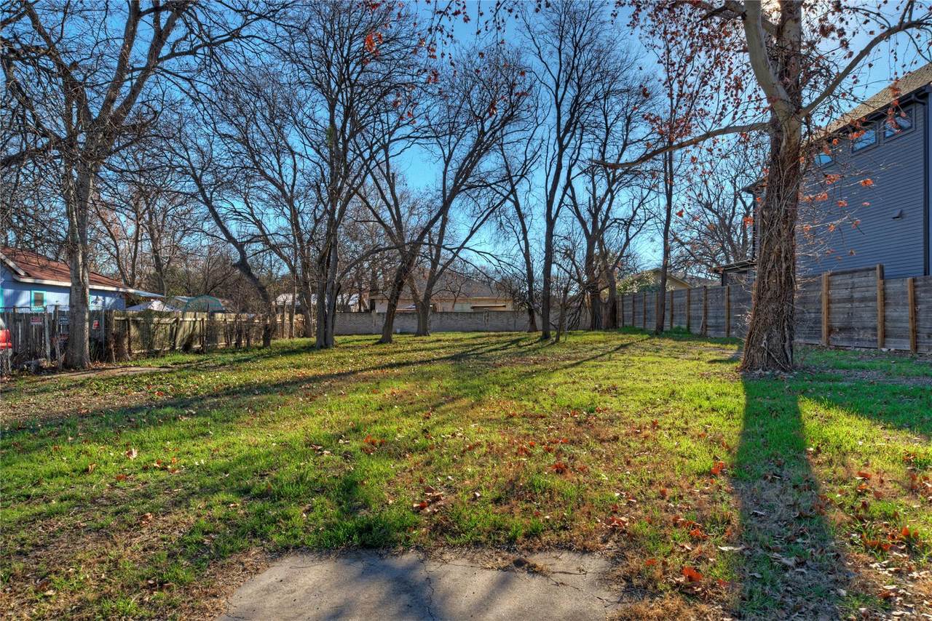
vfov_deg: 53.2
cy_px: 310
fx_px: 621
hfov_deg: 73.7
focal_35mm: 24
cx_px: 466
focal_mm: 24
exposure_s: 1/100
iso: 640
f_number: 16
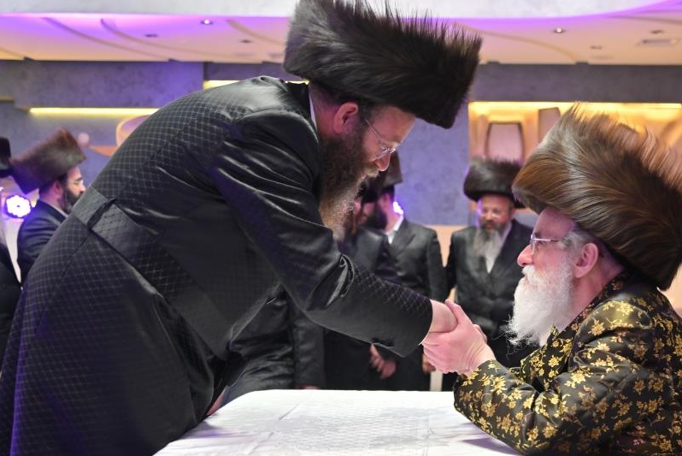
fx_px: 1118
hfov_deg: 33.8
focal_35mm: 59
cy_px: 275
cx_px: 403
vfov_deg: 23.0
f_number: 4
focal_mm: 46
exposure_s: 1/125
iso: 800
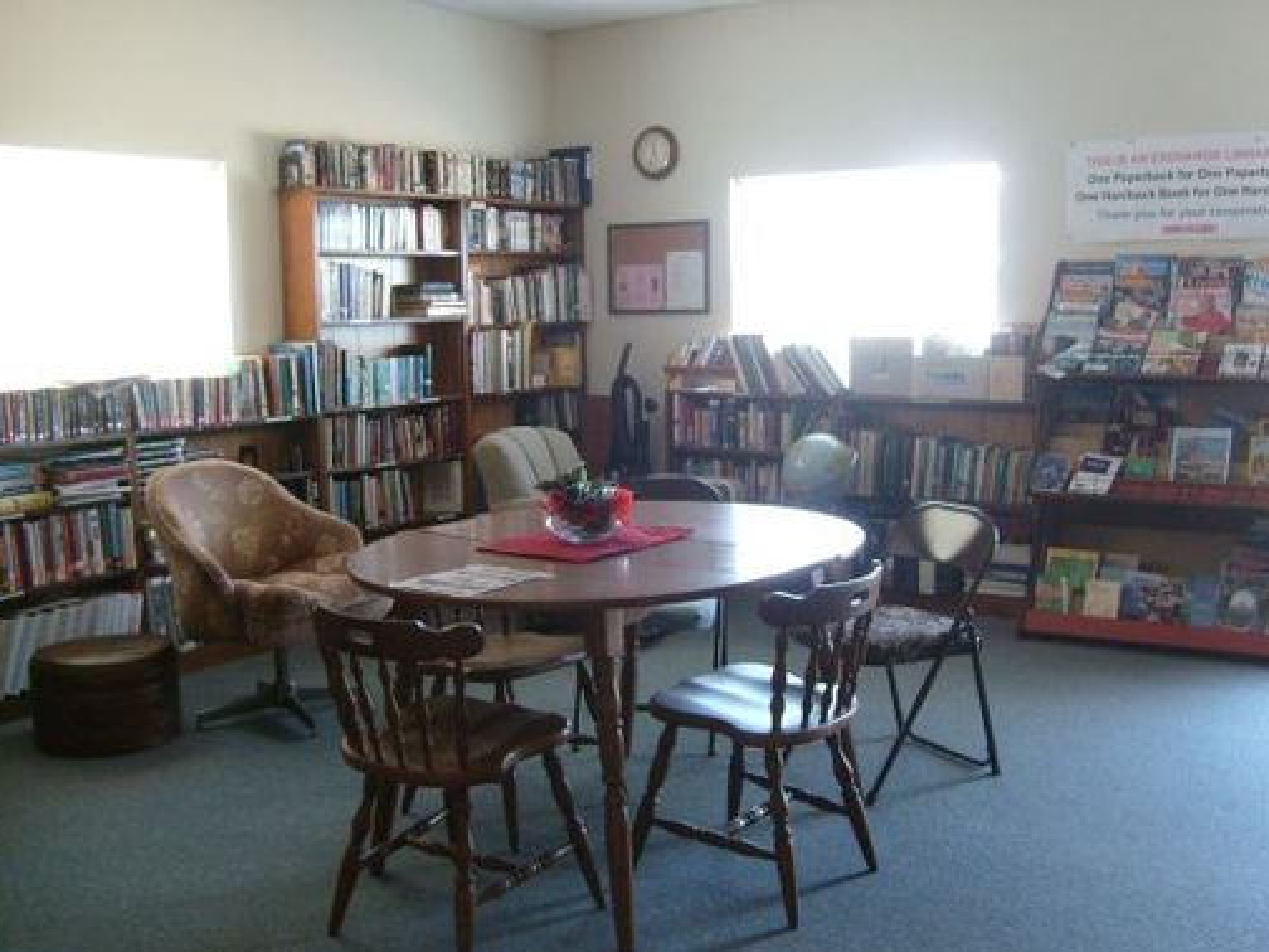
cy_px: 463
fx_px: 1356
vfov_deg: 38.7
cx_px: 653
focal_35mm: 37
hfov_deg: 50.1
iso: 200
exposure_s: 1/30
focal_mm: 5.8
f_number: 2.8
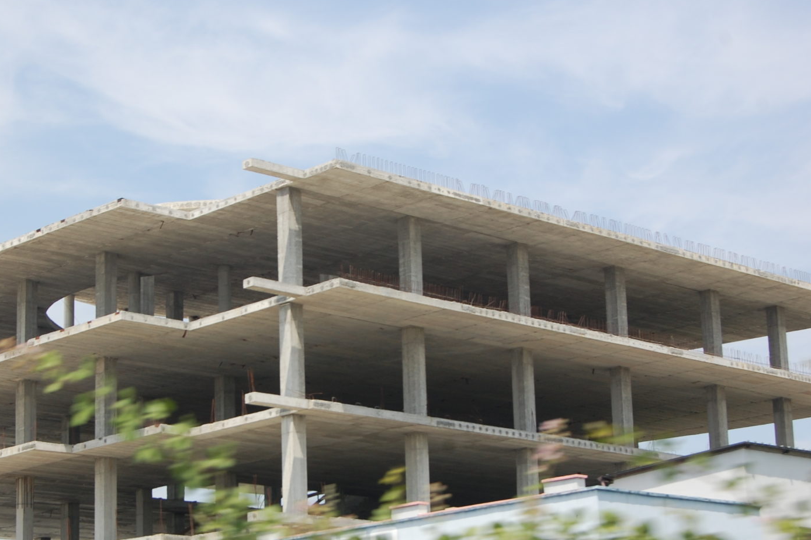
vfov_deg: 16.4
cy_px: 347
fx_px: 1868
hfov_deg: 24.4
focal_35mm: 83
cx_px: 312
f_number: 9
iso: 200
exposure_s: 1/320
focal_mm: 40
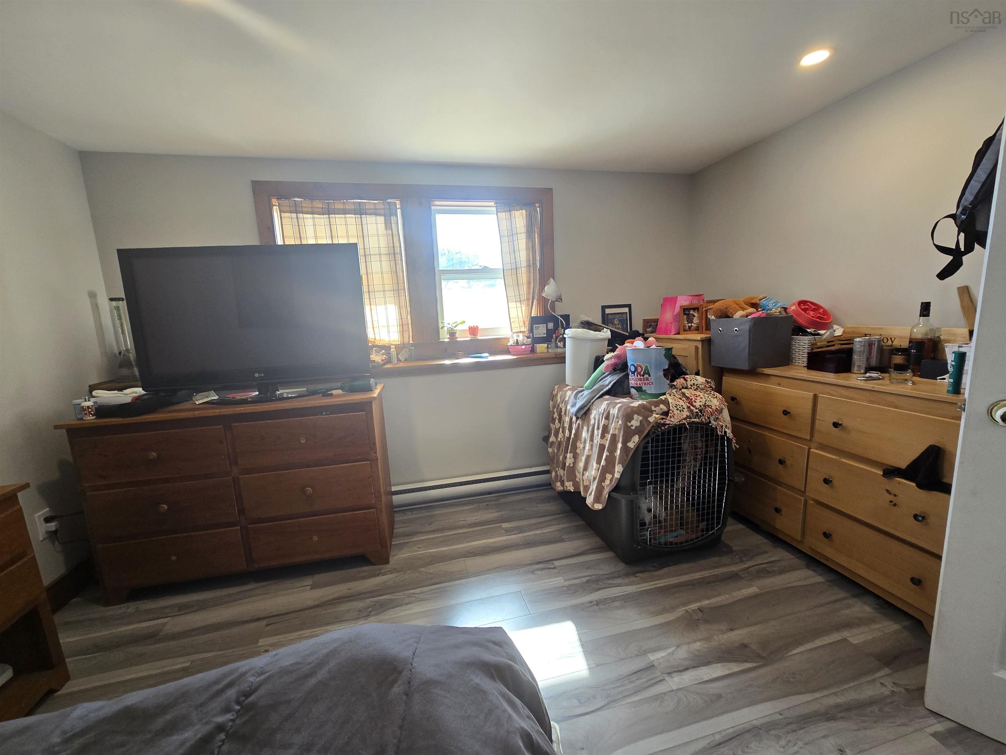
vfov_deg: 89.9
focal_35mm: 13
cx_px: 503
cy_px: 378
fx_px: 378
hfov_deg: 106.2
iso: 100
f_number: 2.2
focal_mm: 2.2
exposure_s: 1/60
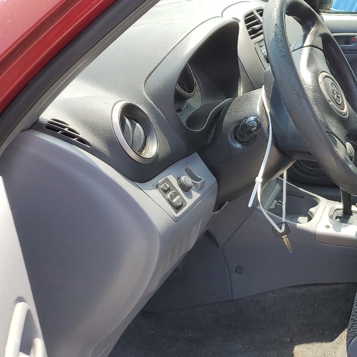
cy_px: 180
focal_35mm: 52
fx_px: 607
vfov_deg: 32.8
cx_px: 403
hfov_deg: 29.2
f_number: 1.5
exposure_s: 1/769
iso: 50
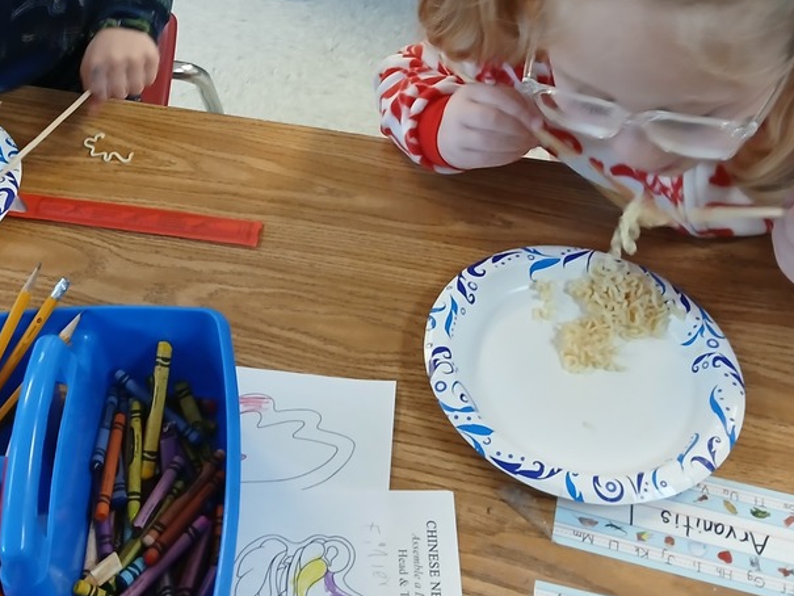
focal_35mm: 44
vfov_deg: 32.2
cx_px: 262
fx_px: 1009
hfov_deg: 42.3
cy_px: 135
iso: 250
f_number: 1.8
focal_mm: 3.98
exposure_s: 1/24
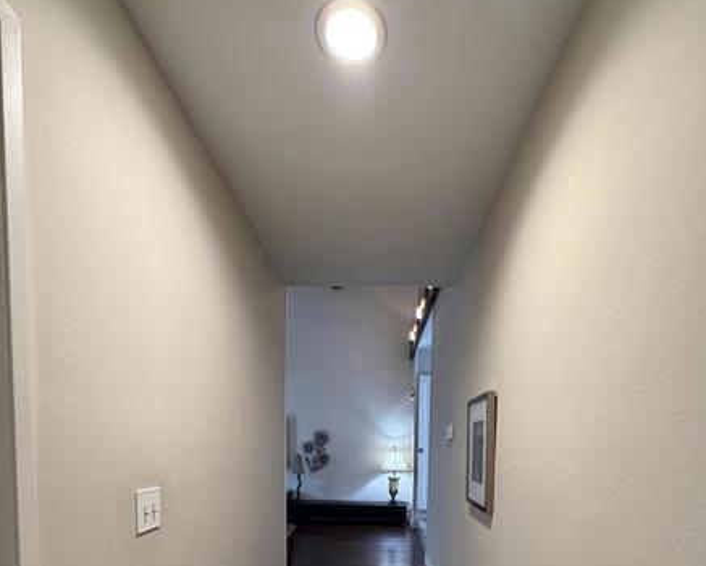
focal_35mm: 20
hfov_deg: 80.3
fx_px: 418
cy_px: 474
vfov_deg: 61.0
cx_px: 375
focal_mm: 2.22
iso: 320
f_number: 2.2
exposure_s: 1/60
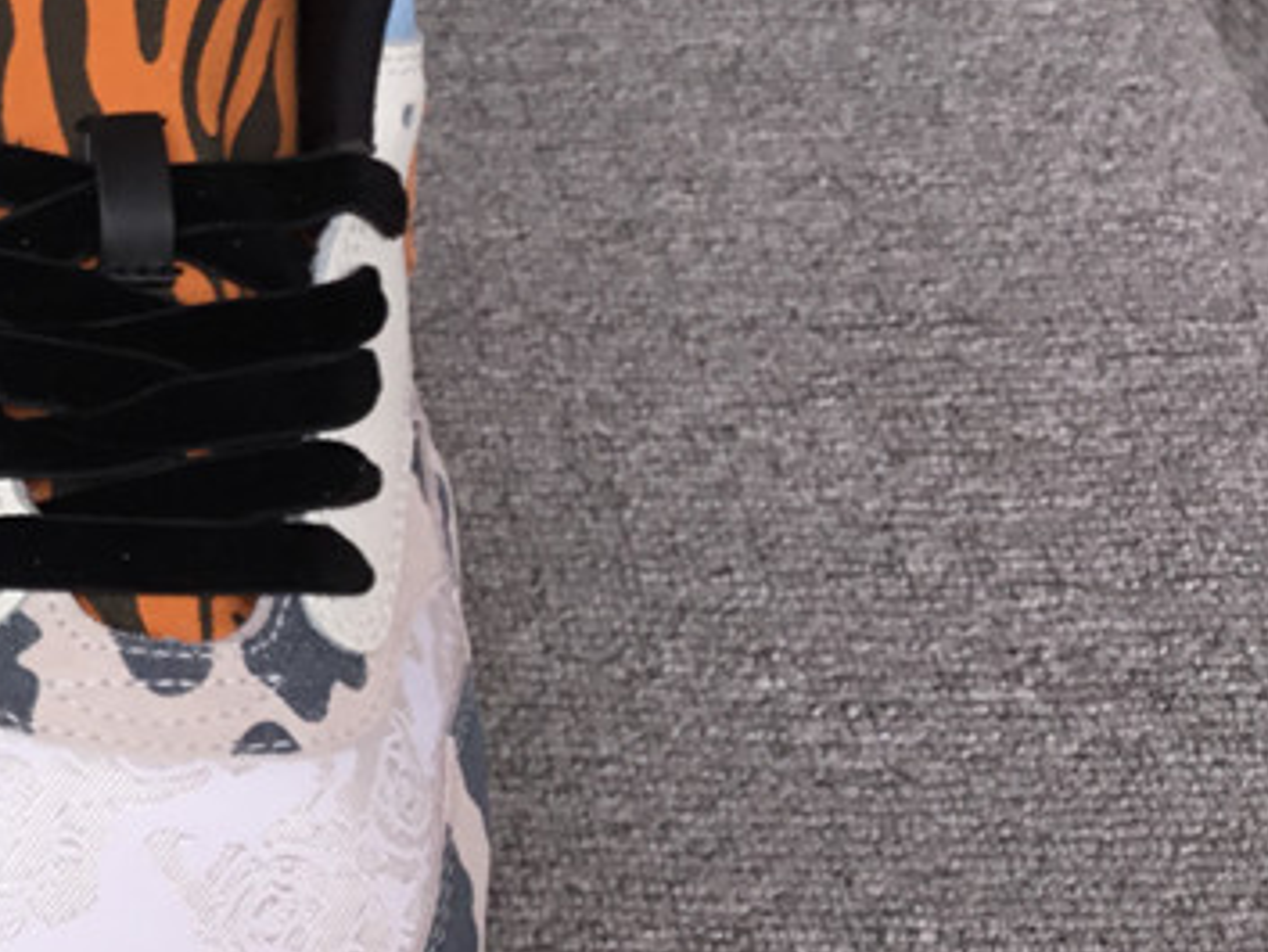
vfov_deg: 18.7
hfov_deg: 22.7
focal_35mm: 79
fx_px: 2895
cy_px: 426
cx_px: -266
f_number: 2.4
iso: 25
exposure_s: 1/321
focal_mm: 3.3
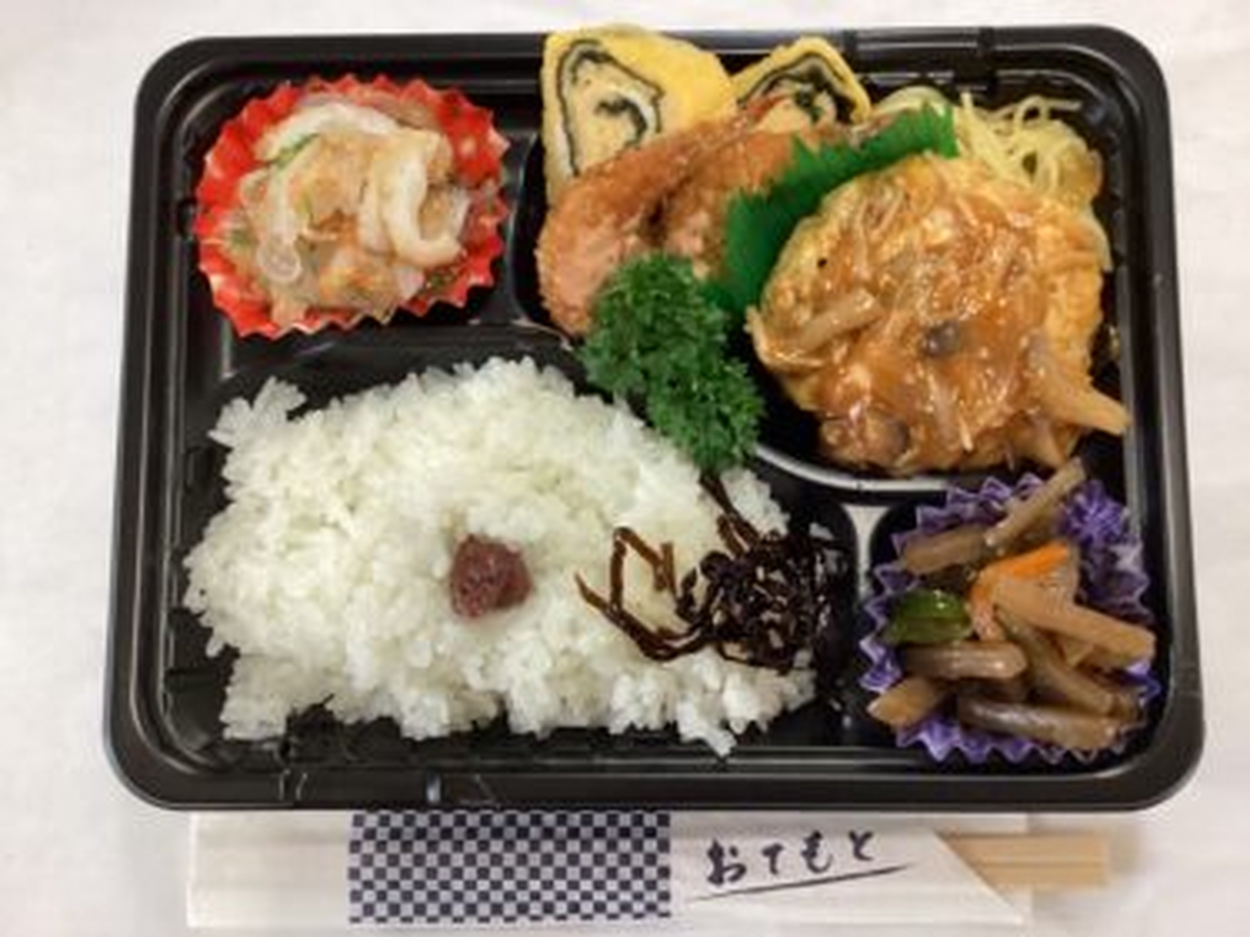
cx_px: 625
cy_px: 468
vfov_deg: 45.4
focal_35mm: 31
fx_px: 1119
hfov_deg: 58.4
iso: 250
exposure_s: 1/60
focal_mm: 3.3
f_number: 2.4
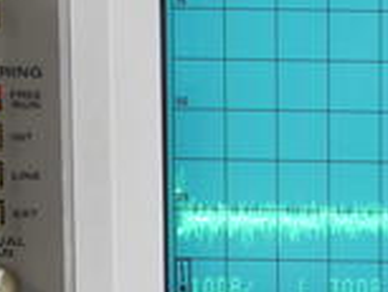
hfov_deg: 3.7
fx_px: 5968
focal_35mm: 532
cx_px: 431
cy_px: 135
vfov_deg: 2.8
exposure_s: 1/2
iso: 200
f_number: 8
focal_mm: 102
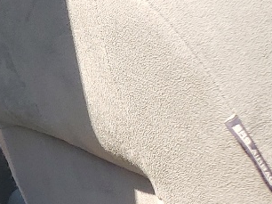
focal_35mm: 136
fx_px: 1068
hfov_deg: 11.7
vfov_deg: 10.8
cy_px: 203
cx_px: -396
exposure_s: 1/556
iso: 50
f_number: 1.5
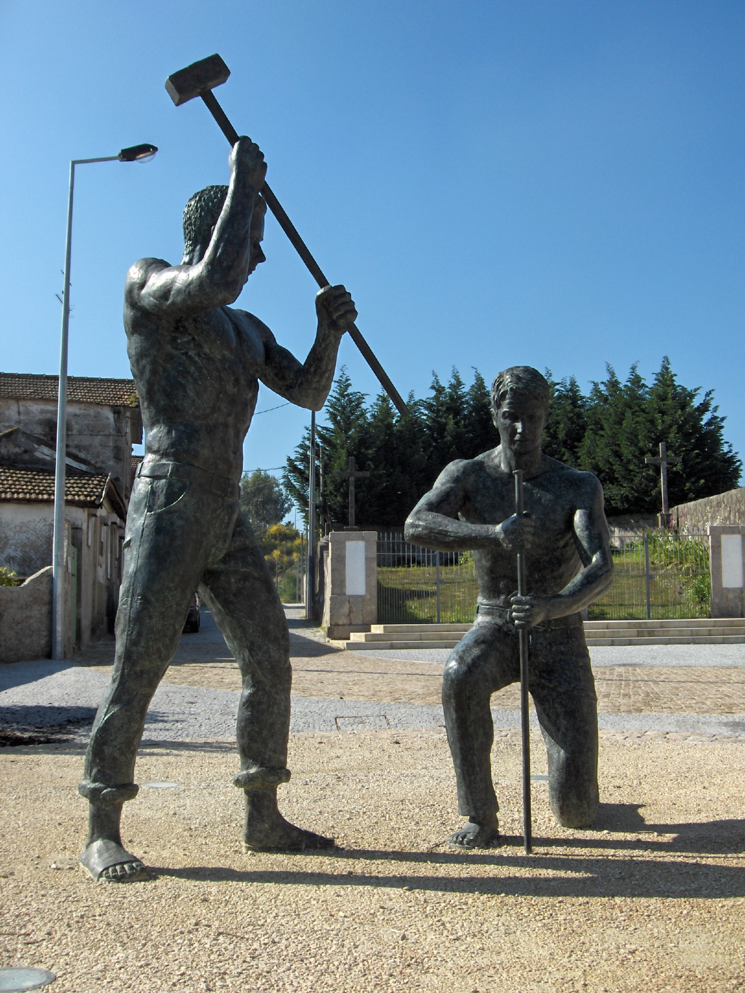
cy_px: 496
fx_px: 1119
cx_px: 372
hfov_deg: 36.8
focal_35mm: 39
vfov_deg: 47.9
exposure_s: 1/457
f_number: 4.8
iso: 100
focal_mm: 8
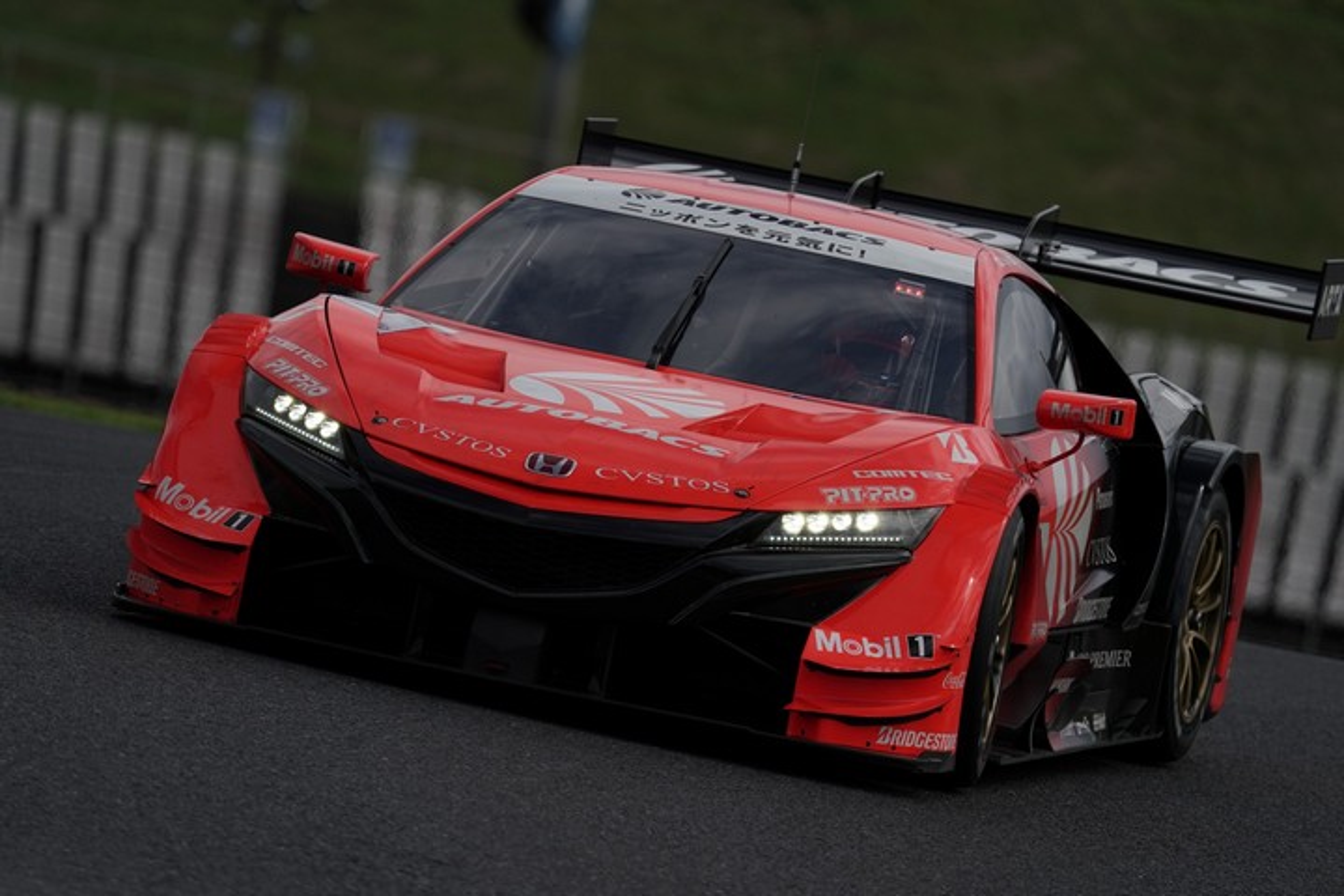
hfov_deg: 4.1
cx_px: 672
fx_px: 18665
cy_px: 448
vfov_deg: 2.7
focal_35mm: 500
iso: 100
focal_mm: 500
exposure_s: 1/800
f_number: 7.1
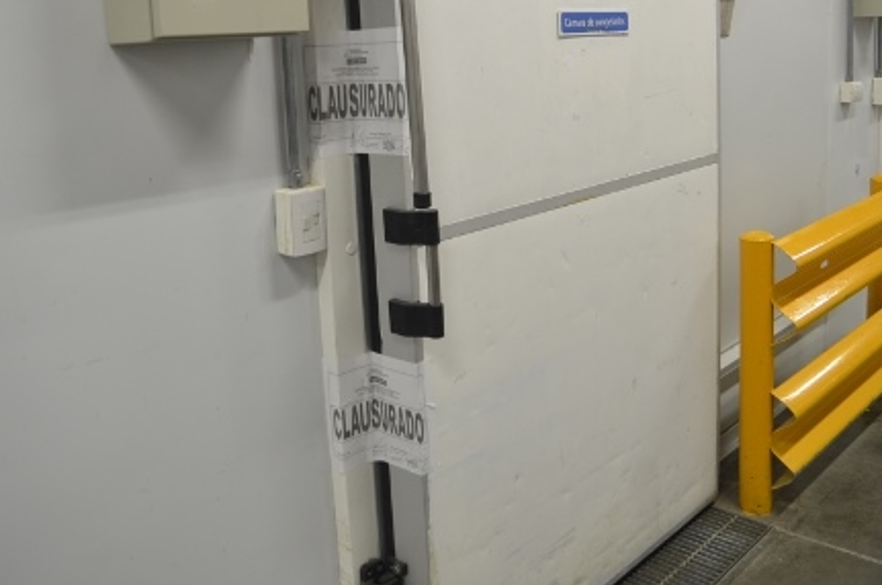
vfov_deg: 36.5
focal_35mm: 36
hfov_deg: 53.6
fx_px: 873
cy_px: 178
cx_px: 424
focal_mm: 17
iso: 400
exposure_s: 1/50
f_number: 3.5
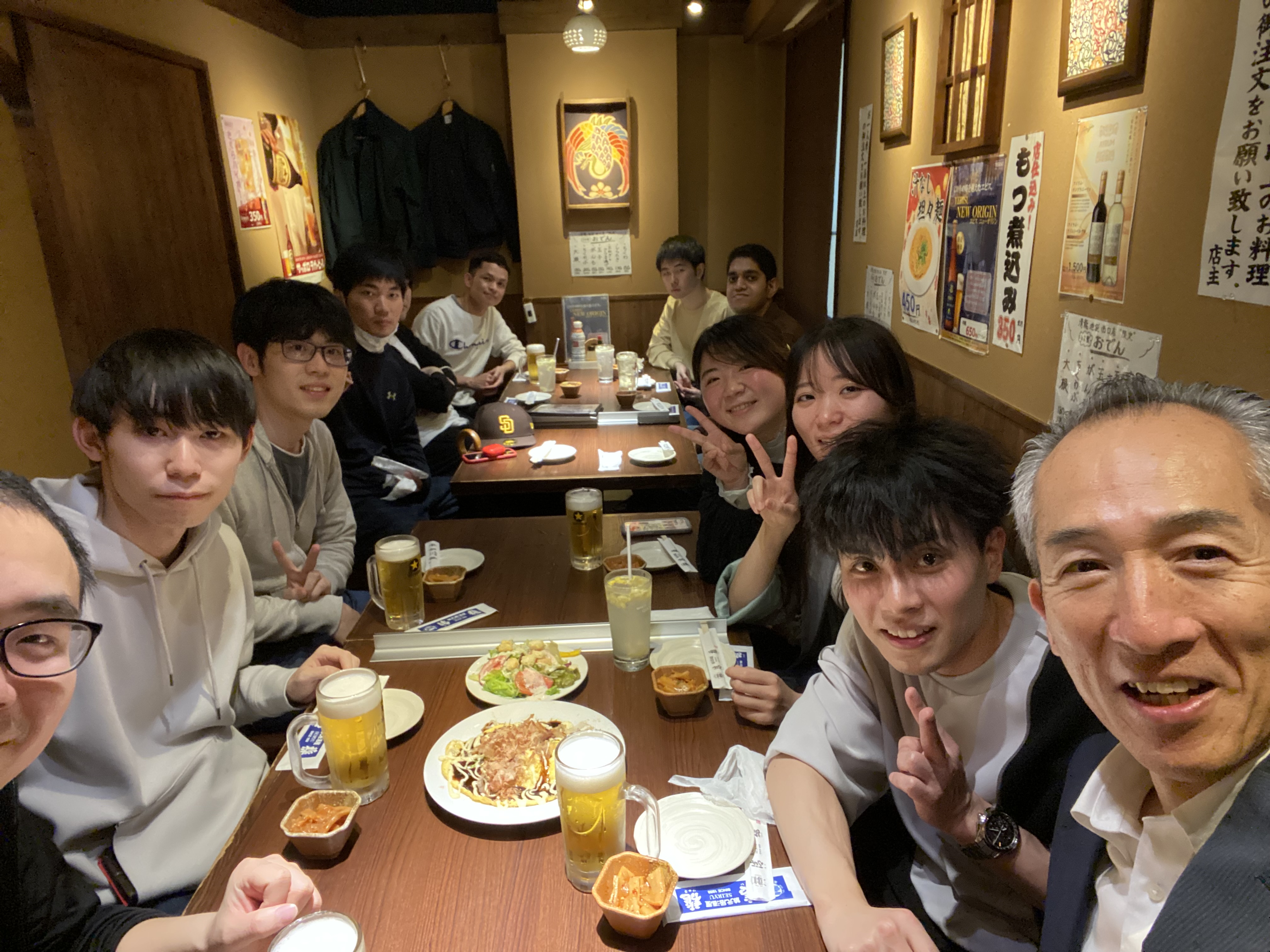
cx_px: 635
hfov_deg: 73.9
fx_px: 844
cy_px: 476
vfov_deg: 58.9
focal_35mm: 23
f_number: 2.2
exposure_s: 1/25
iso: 500
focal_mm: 2.71
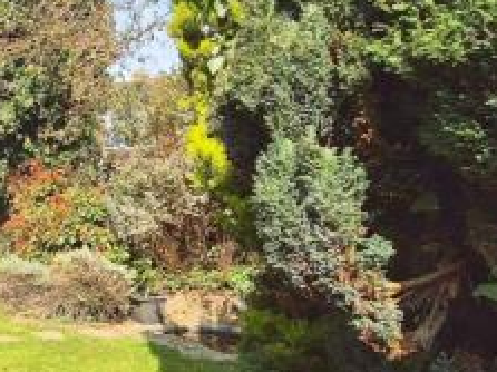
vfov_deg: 41.5
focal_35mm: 34
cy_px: 233
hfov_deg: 40.8
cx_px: -75
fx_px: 488
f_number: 2.2
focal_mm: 2.2
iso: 50
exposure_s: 1/1224
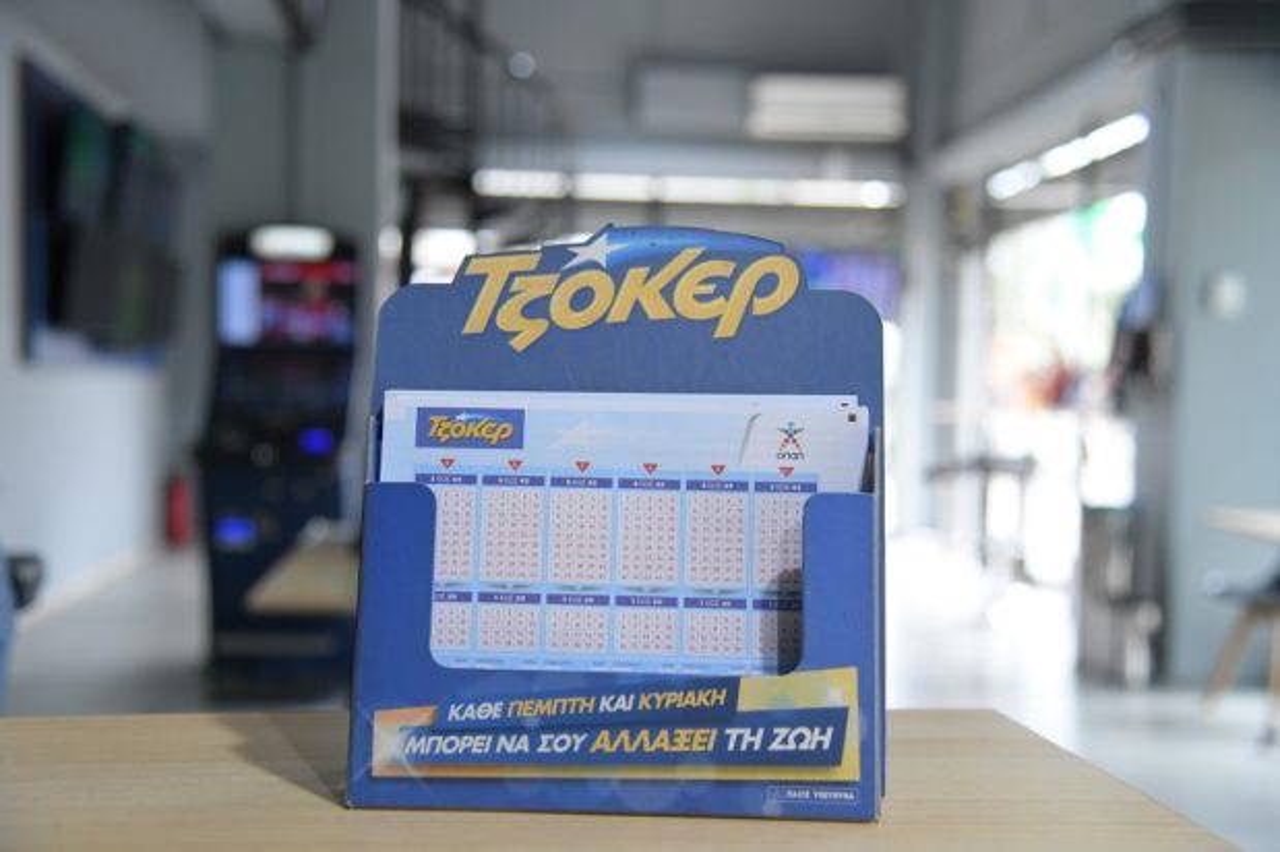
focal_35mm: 48
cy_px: 426
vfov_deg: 28.0
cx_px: 640
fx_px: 1706
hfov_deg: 41.1
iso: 2000
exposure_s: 1/400
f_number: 4
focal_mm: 48
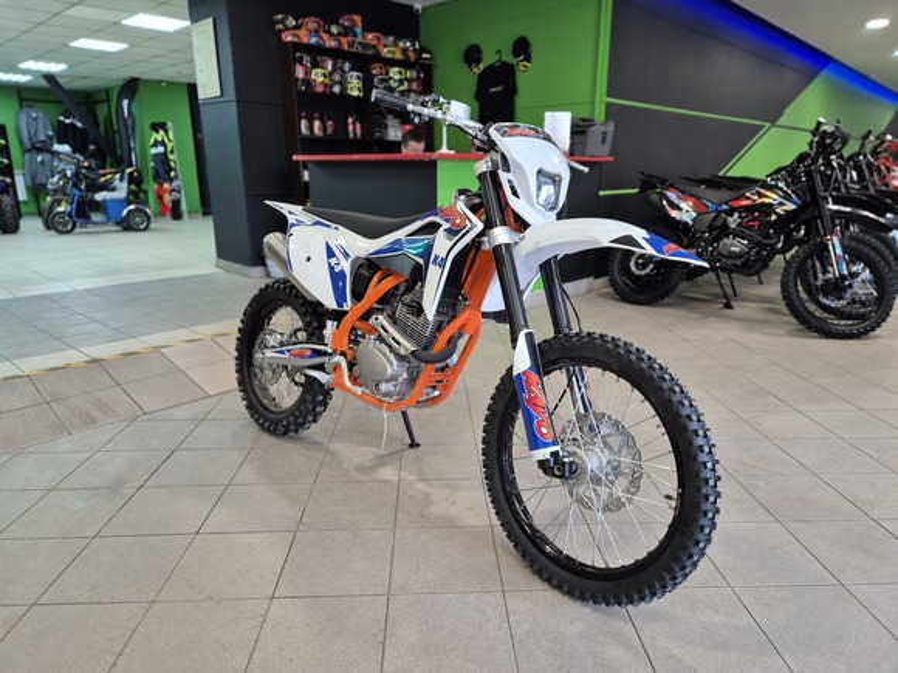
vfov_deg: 58.9
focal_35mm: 23
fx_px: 597
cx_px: 449
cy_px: 336
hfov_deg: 73.9
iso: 250
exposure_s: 1/100
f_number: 1.8
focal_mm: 5.4
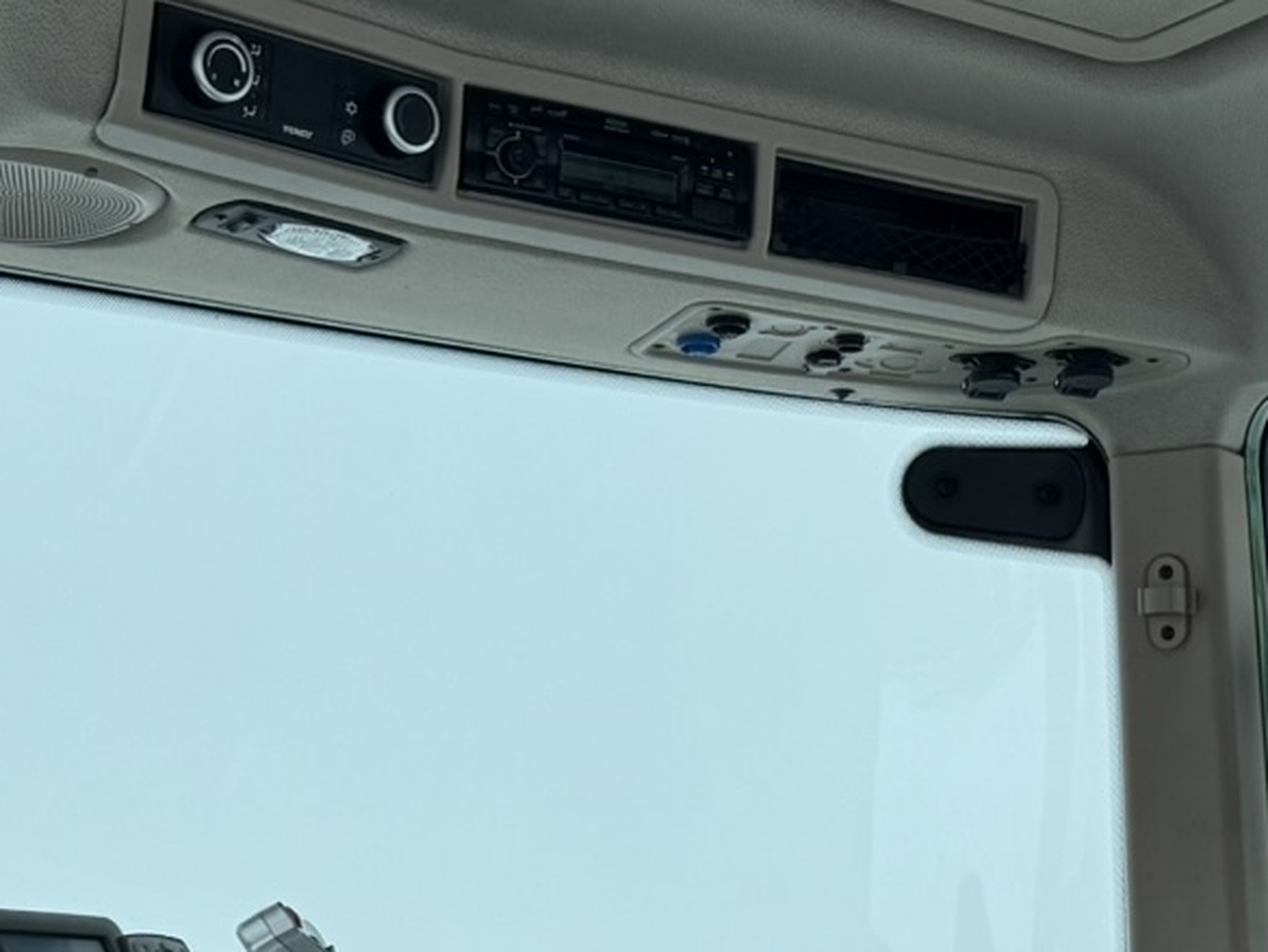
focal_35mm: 84
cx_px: 1014
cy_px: 969
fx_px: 3078
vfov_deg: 17.2
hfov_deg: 23.0
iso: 80
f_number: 1.78
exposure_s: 1/4950
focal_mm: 6.76
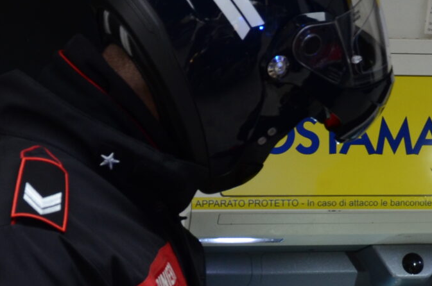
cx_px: 461
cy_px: 424
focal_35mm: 194
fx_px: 2324
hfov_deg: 10.5
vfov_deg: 6.9
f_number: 4.5
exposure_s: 1/125
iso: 400
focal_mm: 34
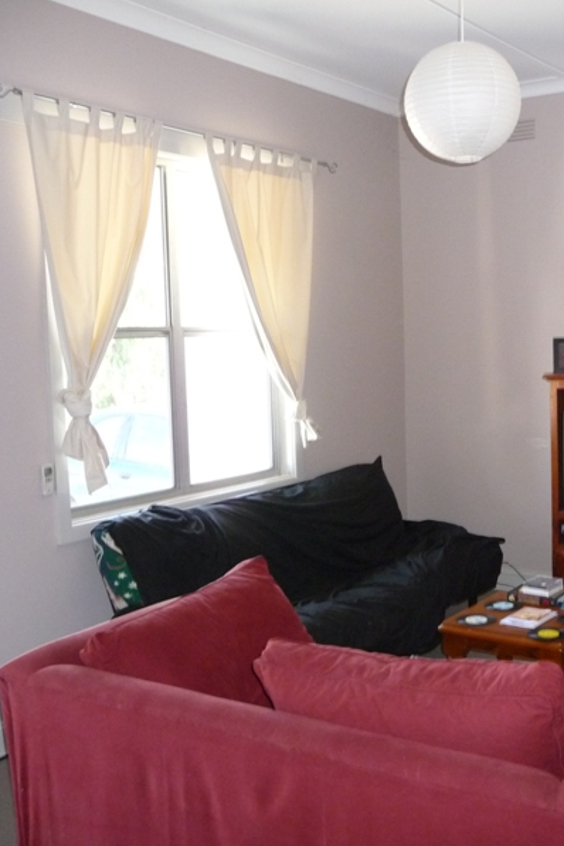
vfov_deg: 49.6
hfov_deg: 33.0
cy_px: 422
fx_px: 916
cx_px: 472
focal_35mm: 39
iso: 400
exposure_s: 1/30
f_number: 3.3
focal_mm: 4.7
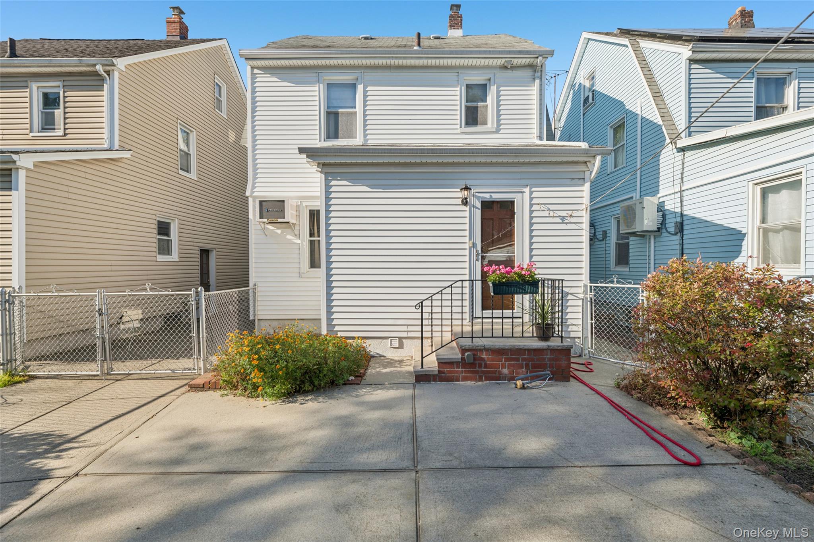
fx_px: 339
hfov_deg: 100.4
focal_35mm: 15
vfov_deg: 77.3
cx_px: 407
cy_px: 271
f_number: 8
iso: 125
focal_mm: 15
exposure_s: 1/320
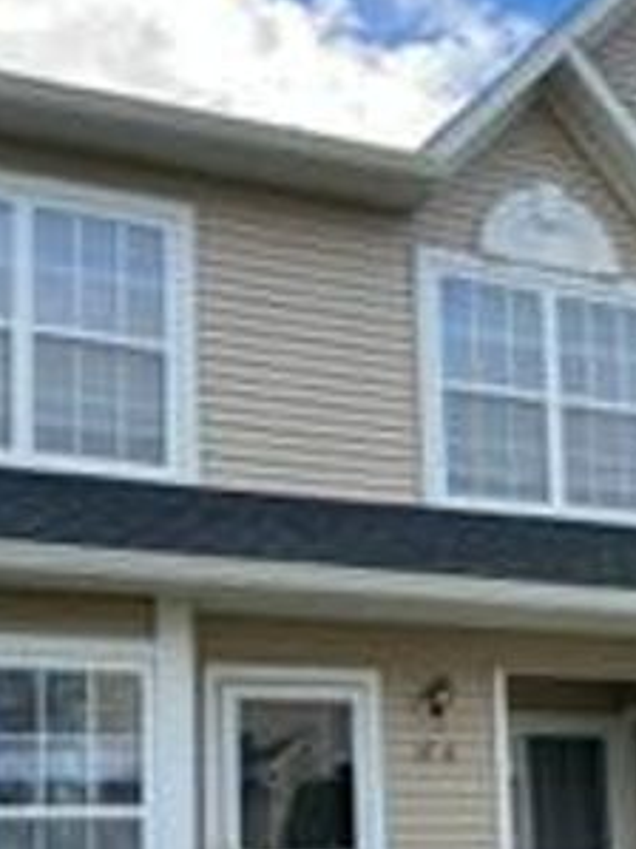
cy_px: 691
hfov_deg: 25.2
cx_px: 363
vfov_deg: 32.3
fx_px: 1422
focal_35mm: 58
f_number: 1.5
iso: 50
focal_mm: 5.7
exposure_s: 1/594
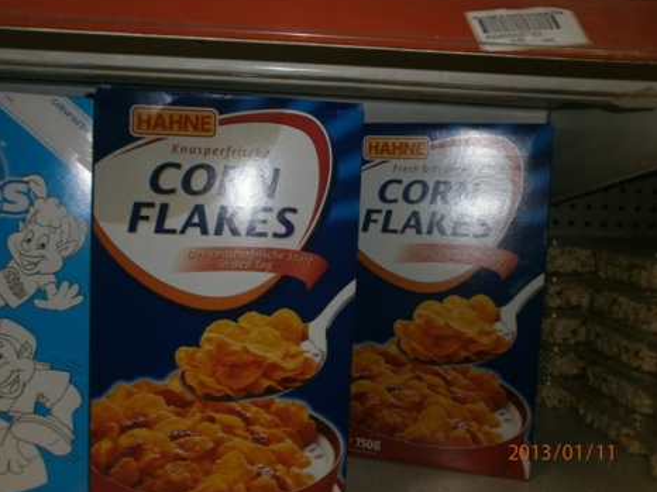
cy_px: 243
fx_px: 550
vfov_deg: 48.2
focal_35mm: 29
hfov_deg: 61.6
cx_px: 306
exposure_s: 1/30
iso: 125
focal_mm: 4.8
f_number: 2.9
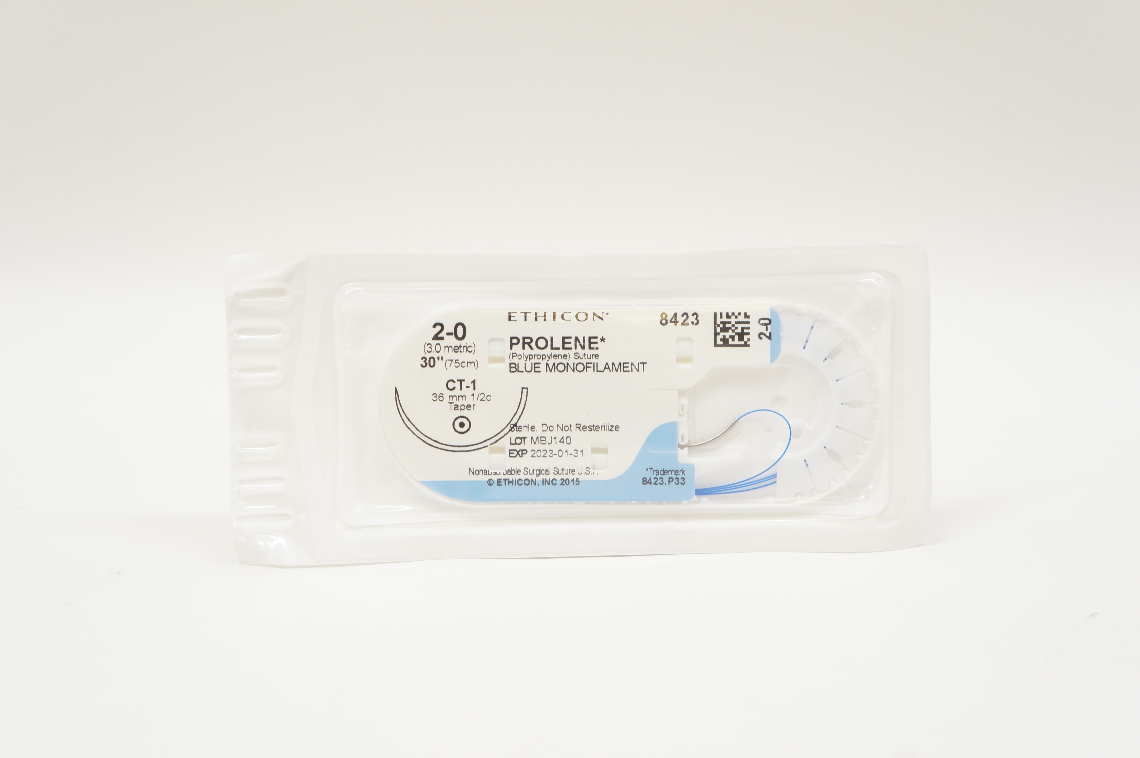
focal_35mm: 48
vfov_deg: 28.0
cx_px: 570
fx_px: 1518
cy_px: 379
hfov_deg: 41.2
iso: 400
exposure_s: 1/40
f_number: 7.1
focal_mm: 32
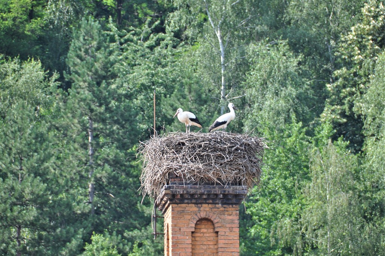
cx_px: 192
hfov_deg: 6.9
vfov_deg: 4.6
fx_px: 3204
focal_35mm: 300
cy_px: 128
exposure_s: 1/250
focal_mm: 200
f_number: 5.6
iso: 200
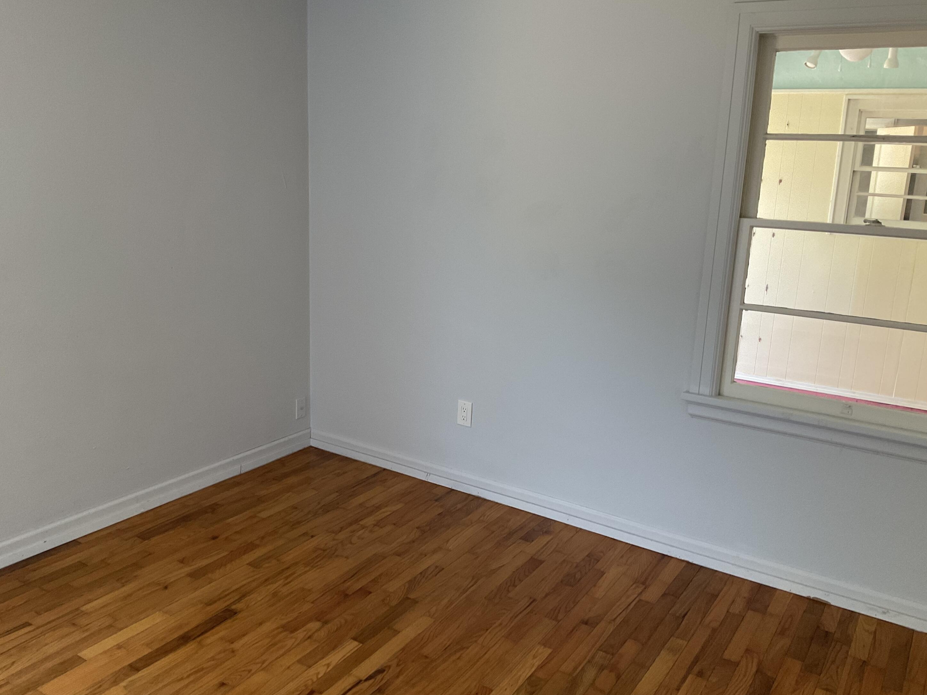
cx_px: 454
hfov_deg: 60.0
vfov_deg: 46.8
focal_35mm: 30
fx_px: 803
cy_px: 337
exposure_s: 1/60
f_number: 1.8
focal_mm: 3
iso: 80
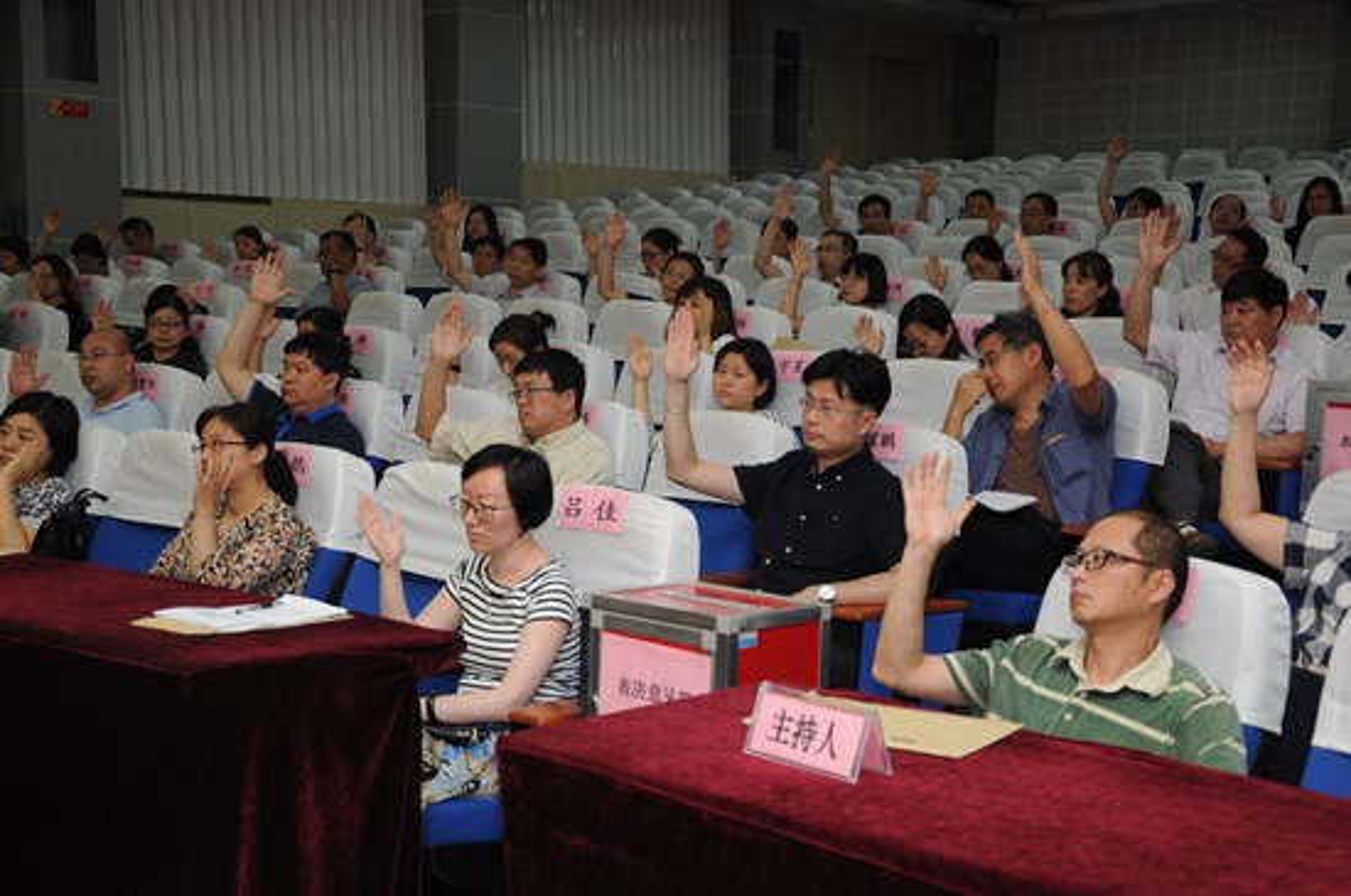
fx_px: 2136
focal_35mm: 57
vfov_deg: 23.7
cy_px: 448
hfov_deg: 35.1
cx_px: 676
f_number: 4.5
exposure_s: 1/60
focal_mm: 38
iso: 640
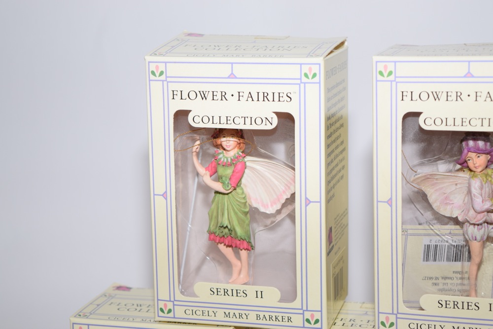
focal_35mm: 82
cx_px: 246
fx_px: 1130
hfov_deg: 24.6
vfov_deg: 16.6
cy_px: 164
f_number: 5.6
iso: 400
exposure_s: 1/80
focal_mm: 55
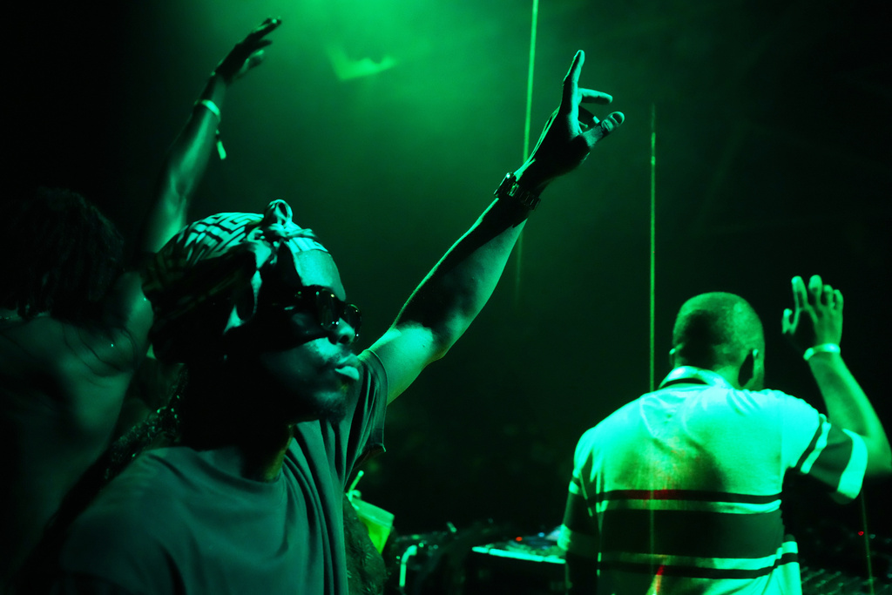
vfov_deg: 37.9
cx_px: 446
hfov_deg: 54.4
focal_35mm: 35
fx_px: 867
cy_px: 298
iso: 8000
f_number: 2.8
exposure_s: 1/400
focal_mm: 35
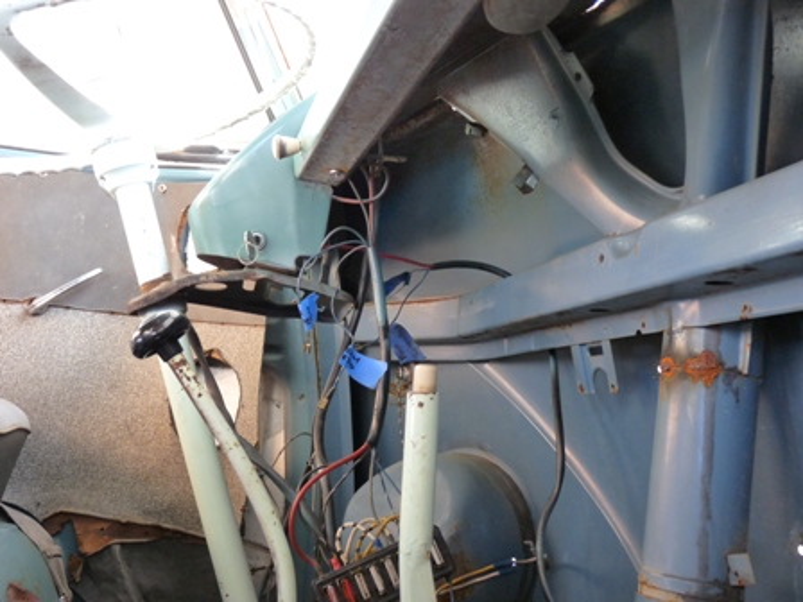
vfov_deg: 38.7
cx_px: 402
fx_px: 858
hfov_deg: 50.1
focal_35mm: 37
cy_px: 301
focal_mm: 6.6
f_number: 3
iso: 320
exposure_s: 1/30
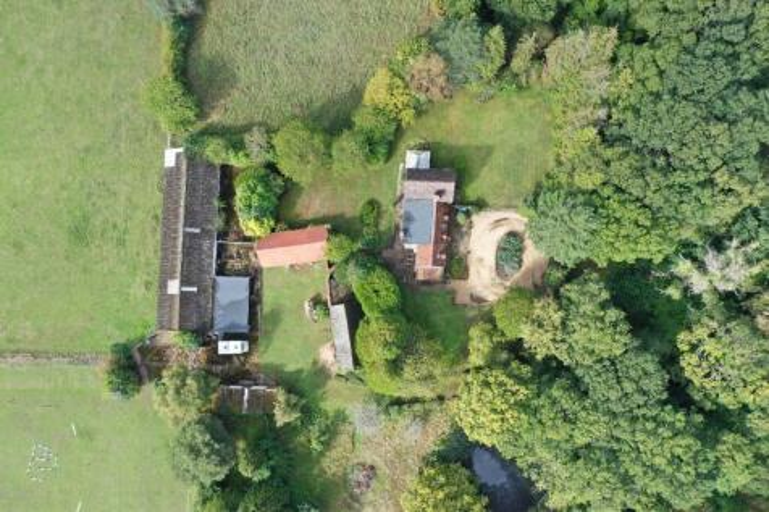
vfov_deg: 46.4
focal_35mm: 28
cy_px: 256
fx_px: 598
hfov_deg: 65.5
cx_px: 384
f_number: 4.5
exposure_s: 1/120
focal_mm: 10.26
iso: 100
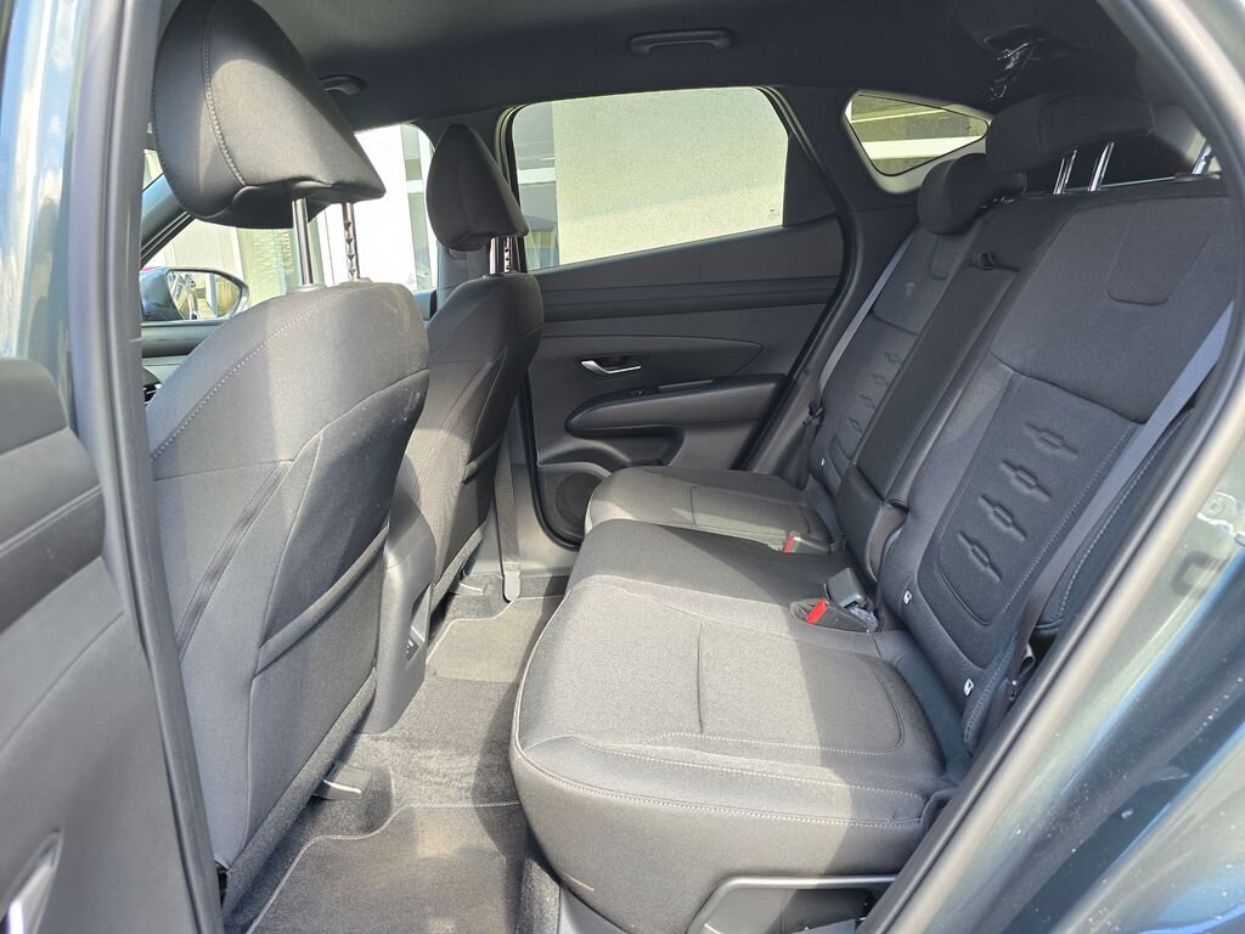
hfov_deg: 73.9
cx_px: 622
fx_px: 827
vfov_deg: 58.9
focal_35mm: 23
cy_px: 467
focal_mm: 6.3
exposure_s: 1/120
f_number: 1.7
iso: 200
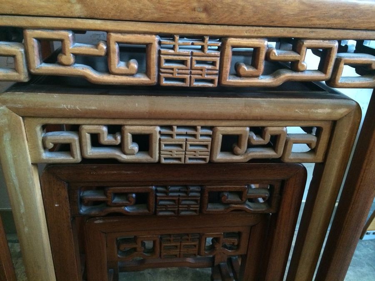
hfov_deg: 60.0
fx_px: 325
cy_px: 140
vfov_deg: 46.8
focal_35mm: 30
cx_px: 188
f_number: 2.2
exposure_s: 1/15
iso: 500
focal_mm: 4.12
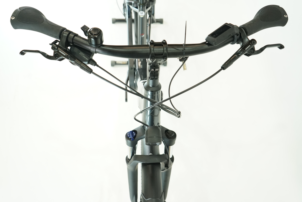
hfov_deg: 61.9
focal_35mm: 30
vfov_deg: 43.6
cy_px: 101
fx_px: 252
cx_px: 151
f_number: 4.5
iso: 2000
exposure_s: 1/200
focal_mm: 30
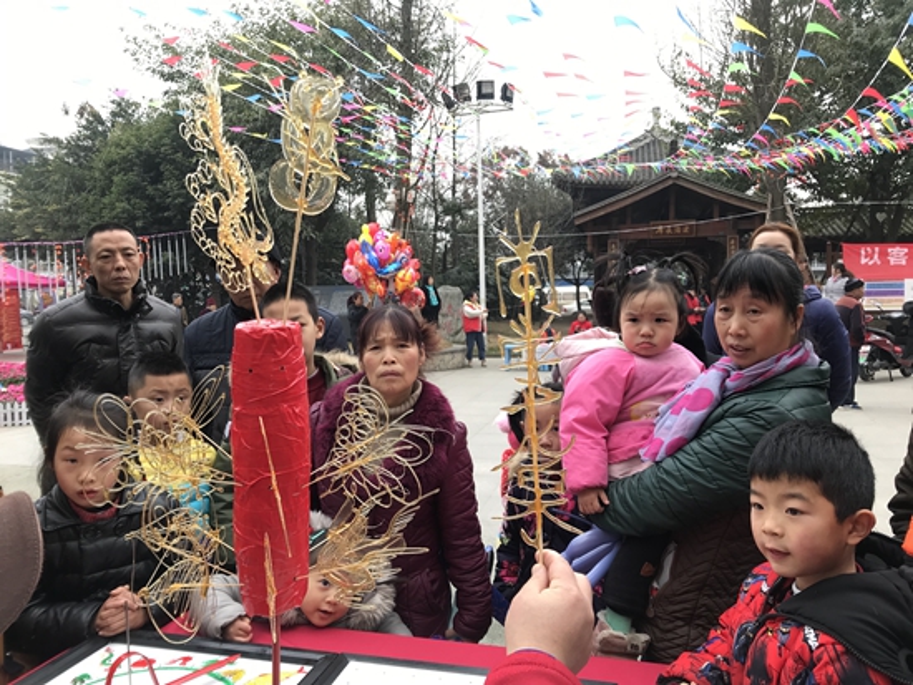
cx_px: 456
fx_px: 739
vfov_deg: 49.8
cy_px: 342
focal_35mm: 28
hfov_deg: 63.4
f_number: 1.8
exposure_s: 1/143
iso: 20
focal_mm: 3.99
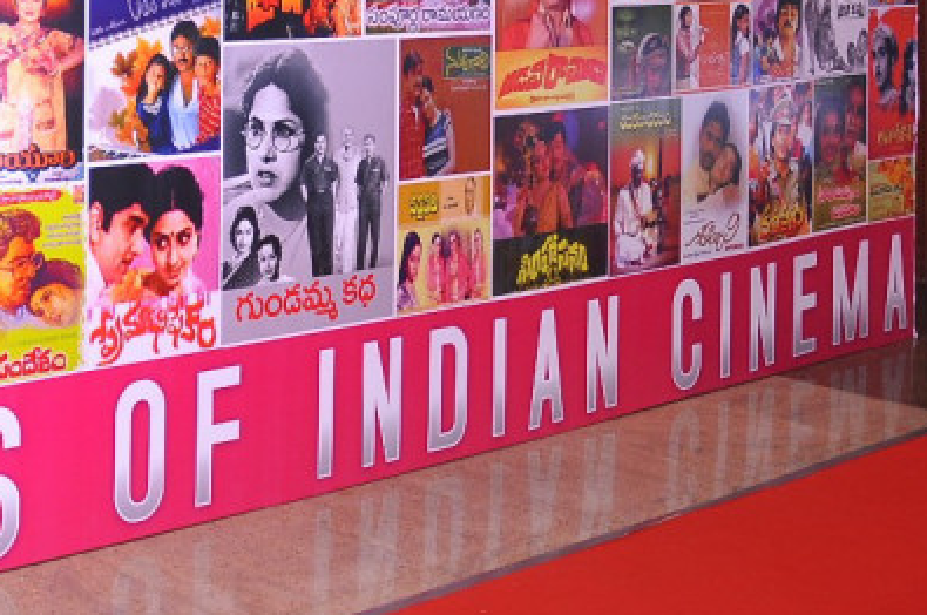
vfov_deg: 18.3
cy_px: -131
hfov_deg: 26.6
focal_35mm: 70
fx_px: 1800
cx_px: -89
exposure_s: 1/50
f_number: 3.5
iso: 250
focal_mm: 18
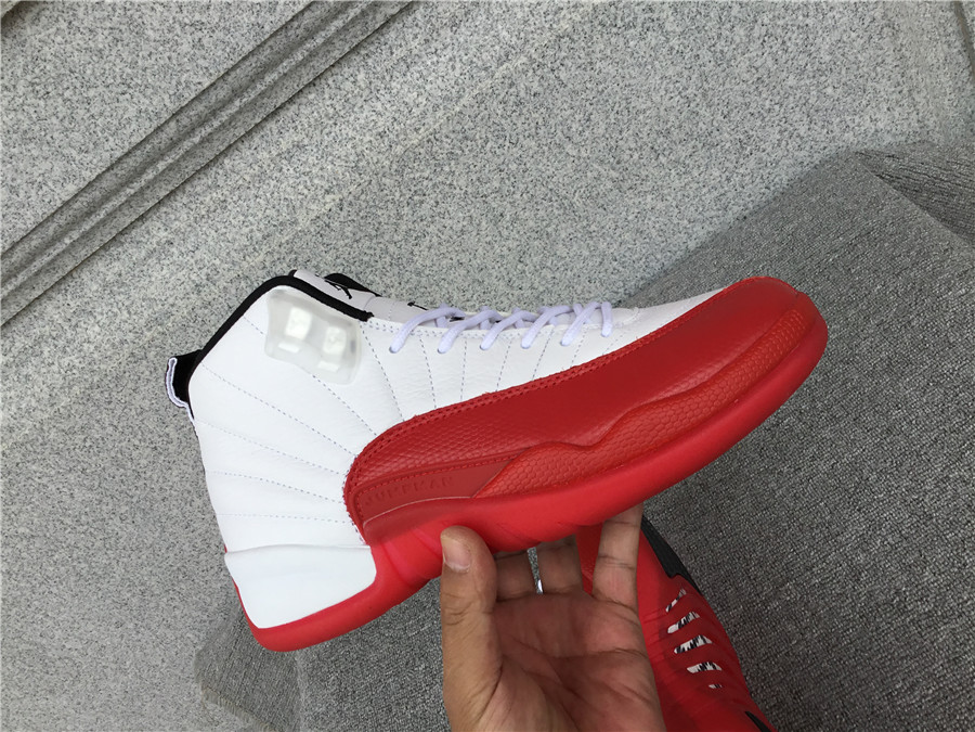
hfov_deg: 58.4
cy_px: 366
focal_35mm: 31
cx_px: 488
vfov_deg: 45.4
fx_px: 873
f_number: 2.4
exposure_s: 1/696
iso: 25
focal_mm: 3.3
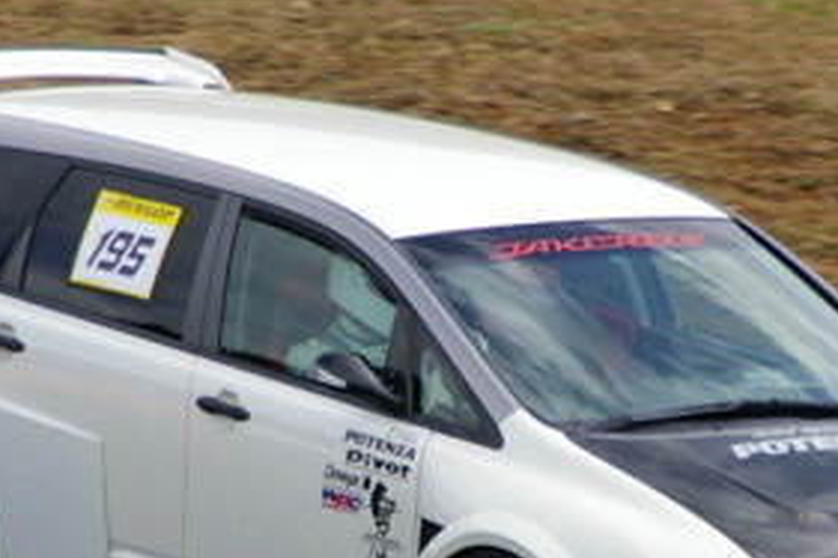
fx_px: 22891
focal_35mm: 984
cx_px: 561
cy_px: 385
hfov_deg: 2.1
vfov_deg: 1.4
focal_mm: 180
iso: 200
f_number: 8
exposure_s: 1/350
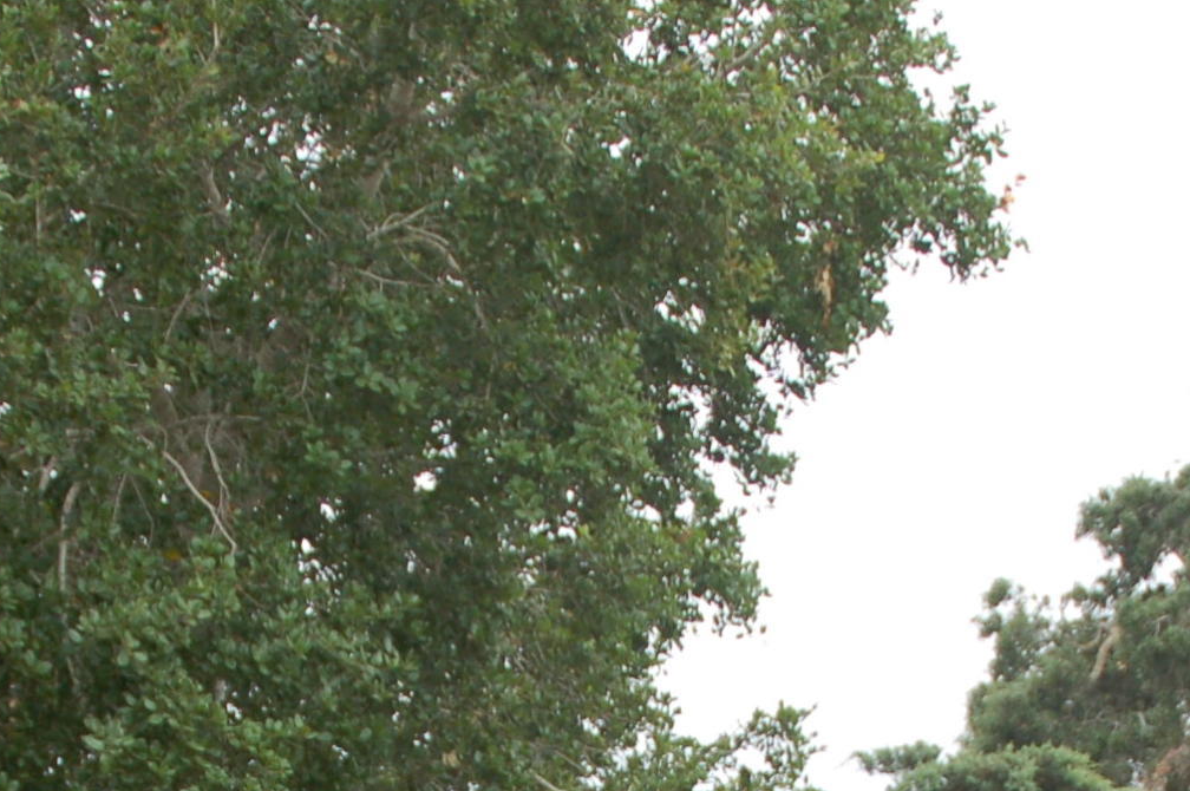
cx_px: 676
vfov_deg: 10.6
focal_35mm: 125
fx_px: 4128
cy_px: 1166
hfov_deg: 16.4
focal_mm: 28
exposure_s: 1/500
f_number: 4.5
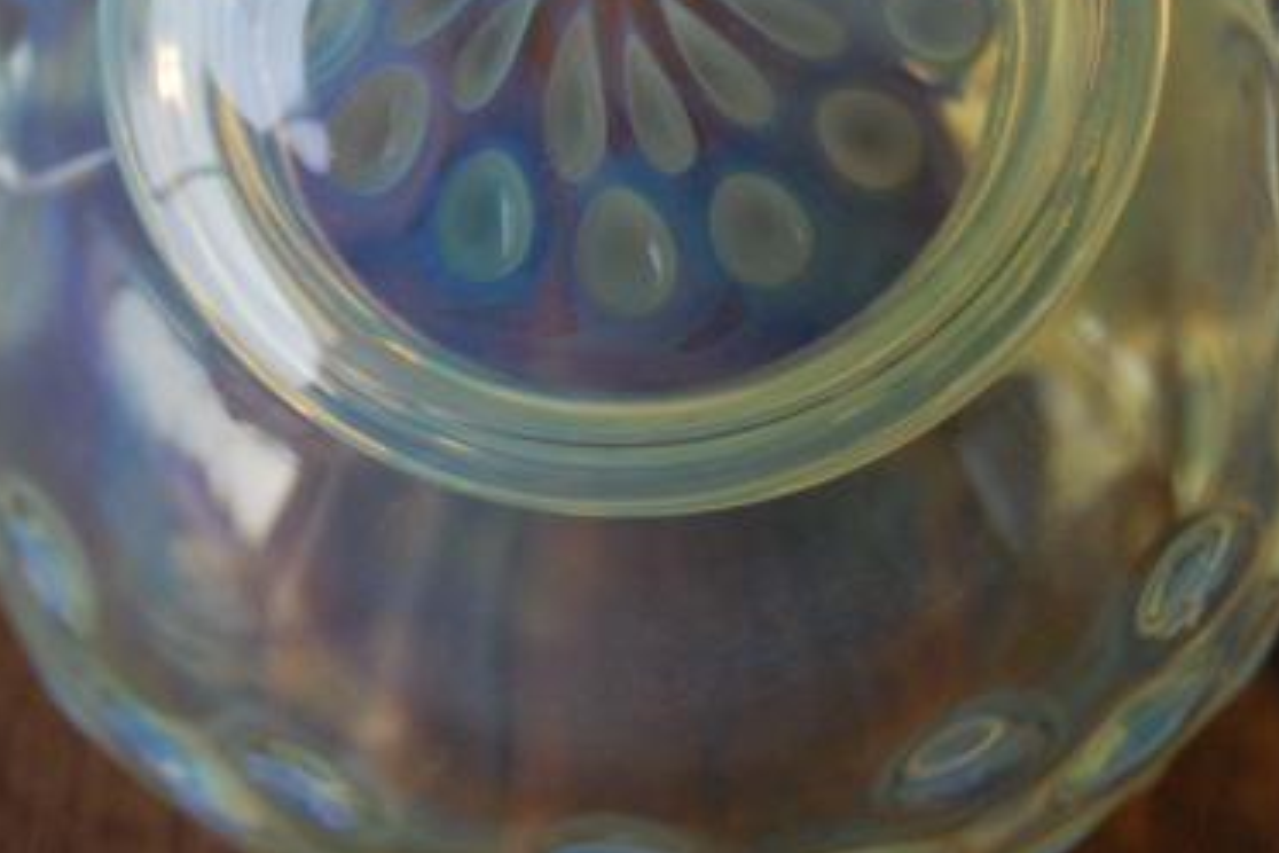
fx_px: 5504
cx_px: 624
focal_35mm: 155
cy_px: 146
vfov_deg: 8.8
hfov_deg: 13.3
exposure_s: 1/30
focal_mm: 55
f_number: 5.6
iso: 800
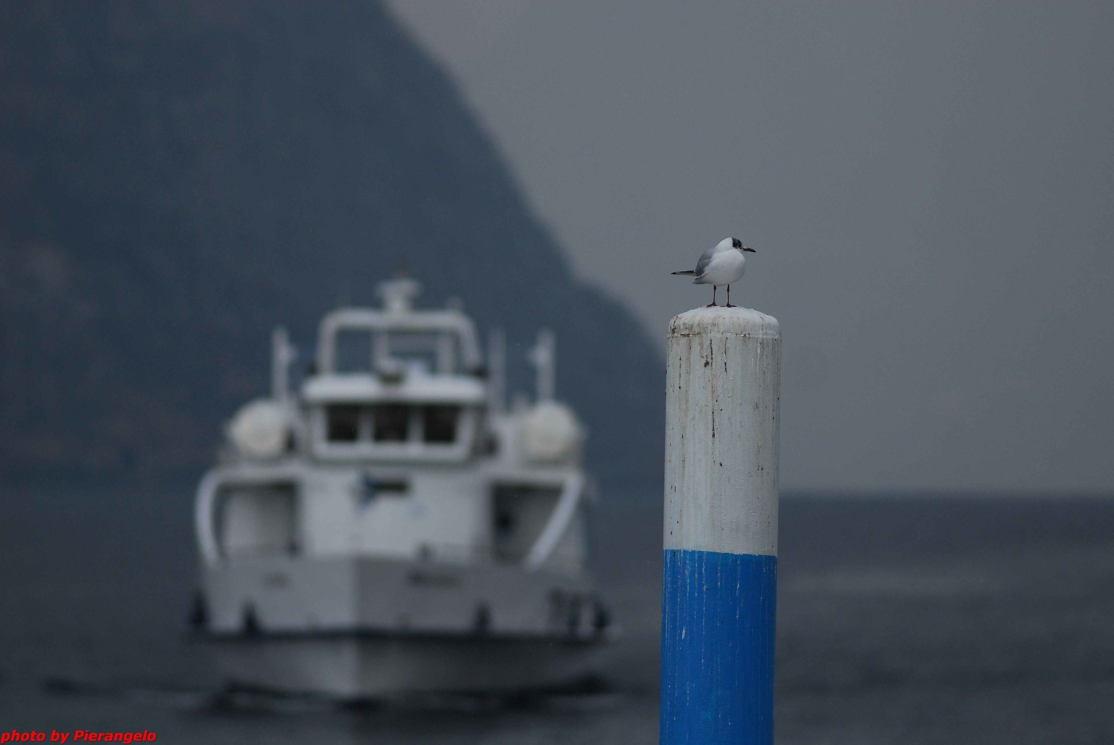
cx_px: 557
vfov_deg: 5.1
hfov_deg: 7.6
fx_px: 8364
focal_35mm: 270
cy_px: 372
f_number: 2.8
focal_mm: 180
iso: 320
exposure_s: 1/2500
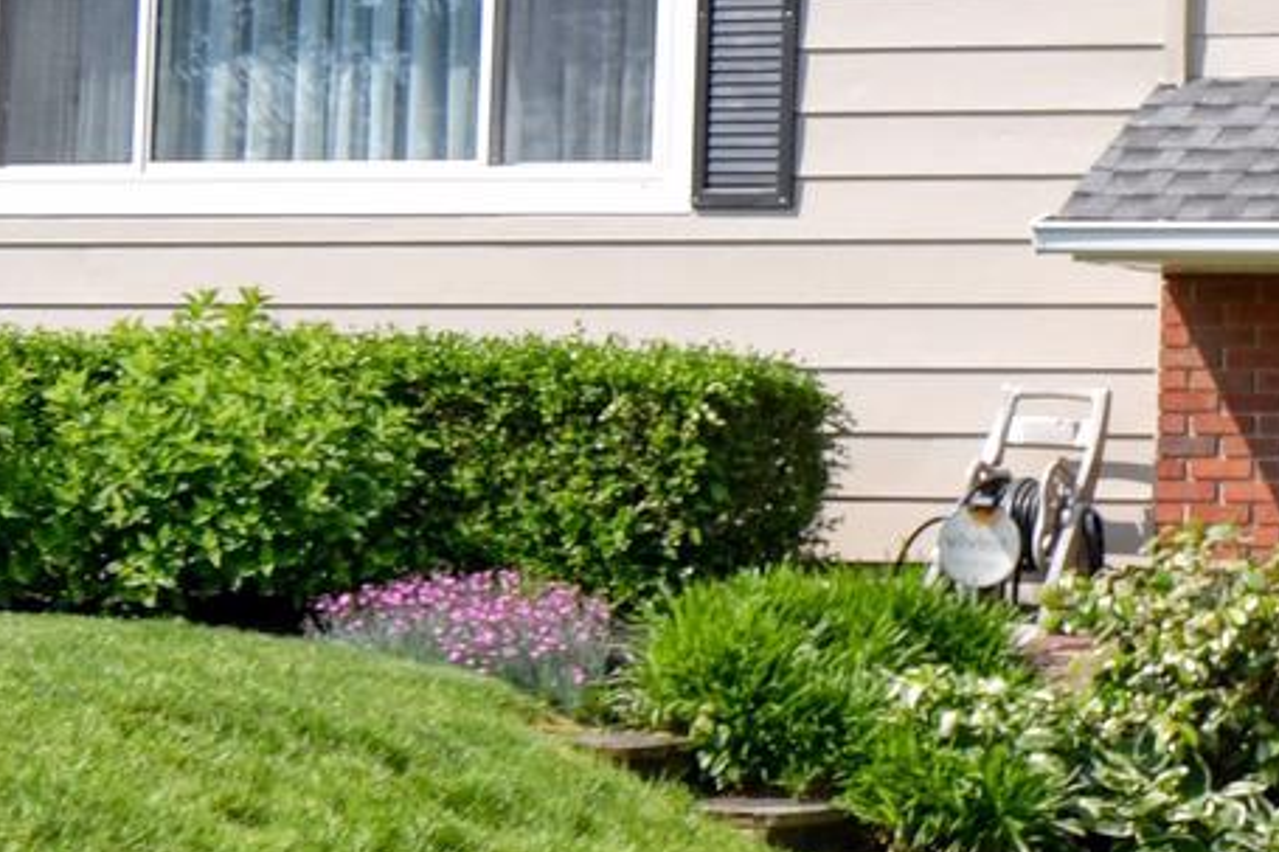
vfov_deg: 10.2
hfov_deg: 14.2
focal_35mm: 135
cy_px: 423
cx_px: 1923
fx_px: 4794
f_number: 8
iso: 1600
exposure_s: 1/4000
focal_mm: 20
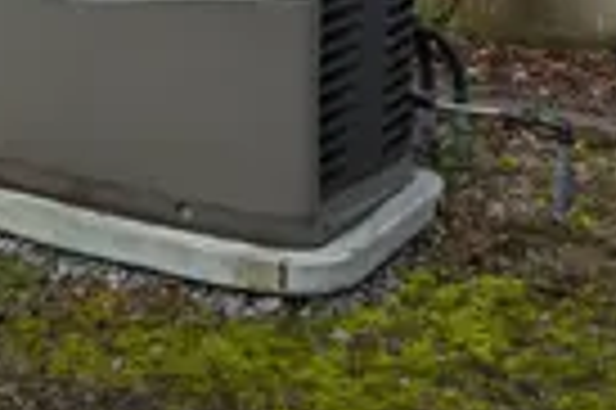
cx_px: 254
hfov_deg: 21.9
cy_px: -241
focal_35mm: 93
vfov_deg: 13.6
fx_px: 1589
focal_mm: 28
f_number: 9.5
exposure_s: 1/125
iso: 200
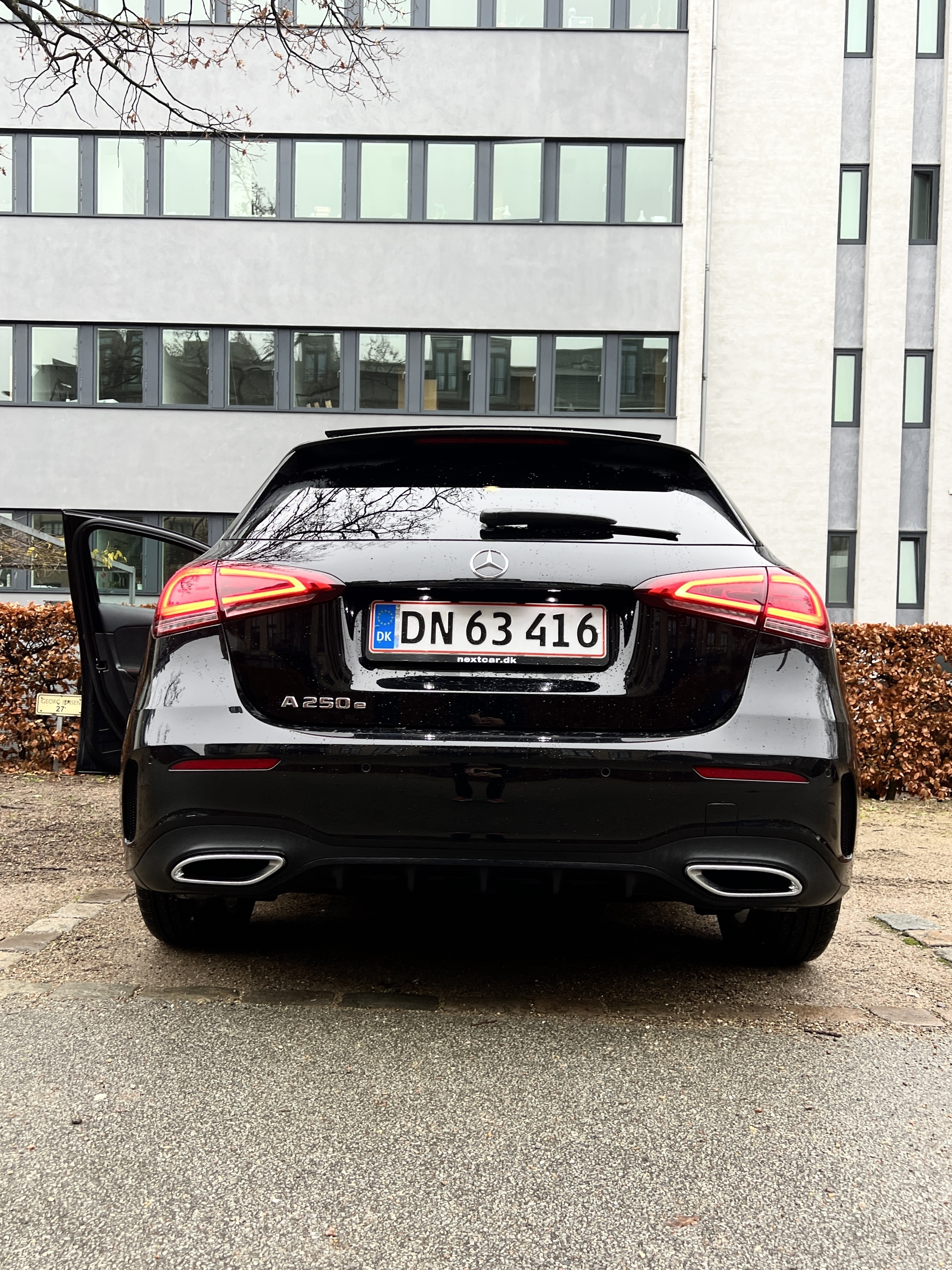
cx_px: 476
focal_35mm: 26
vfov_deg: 67.3
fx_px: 954
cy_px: 635
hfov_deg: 53.1
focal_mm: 5.7
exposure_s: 1/60
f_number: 1.5
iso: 80
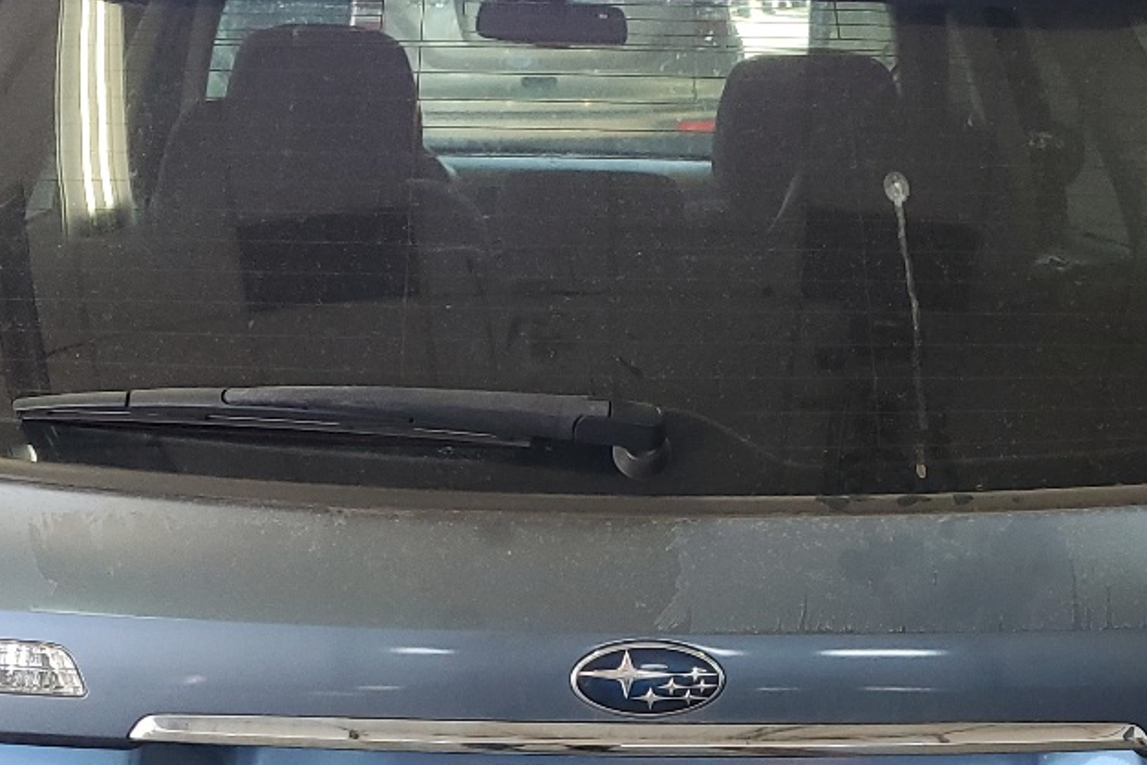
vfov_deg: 19.0
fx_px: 2198
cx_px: 571
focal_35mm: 69
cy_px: 829
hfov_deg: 29.2
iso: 84
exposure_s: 1/120
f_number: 1.5
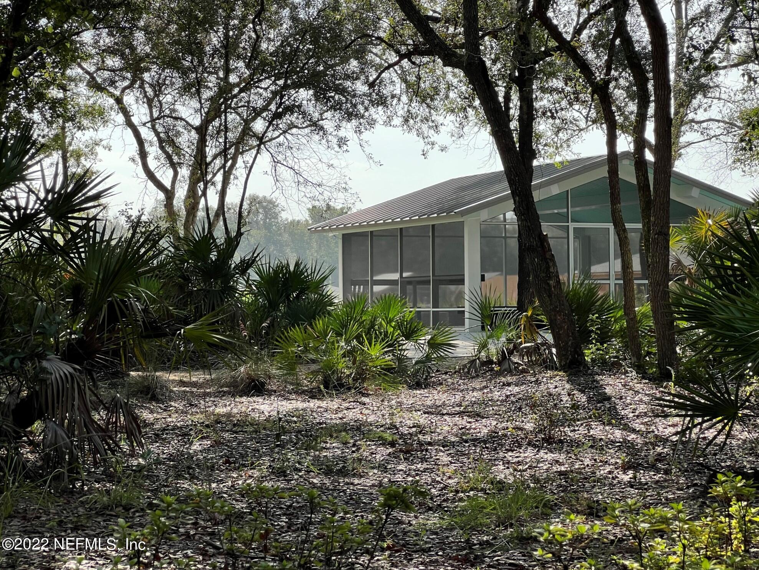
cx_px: 380
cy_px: 285
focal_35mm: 77
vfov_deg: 19.1
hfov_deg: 25.3
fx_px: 1688
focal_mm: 9
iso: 32
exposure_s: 1/681
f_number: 2.8
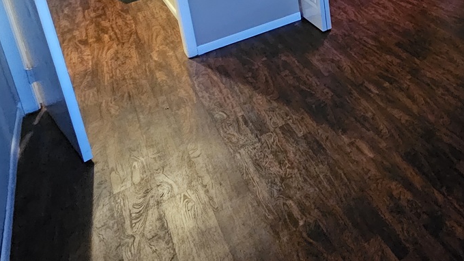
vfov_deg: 31.2
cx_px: 456
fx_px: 369
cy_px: -69
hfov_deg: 52.2
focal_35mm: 30
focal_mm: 2.2
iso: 1600
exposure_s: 1/24
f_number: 2.2
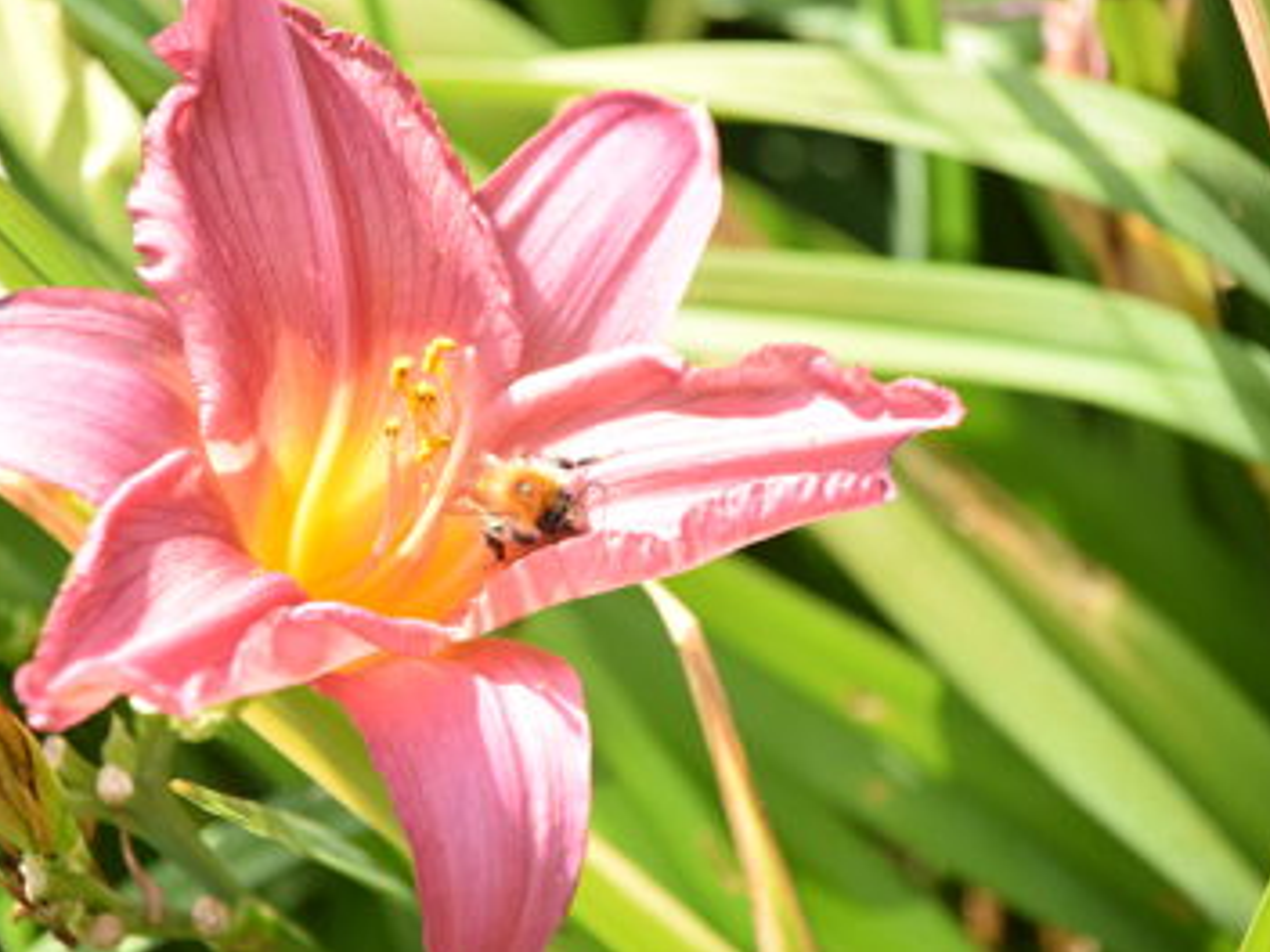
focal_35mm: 287
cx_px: 566
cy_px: 474
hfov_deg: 6.9
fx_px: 10513
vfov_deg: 5.2
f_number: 6.3
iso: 320
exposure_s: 1/200
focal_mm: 175
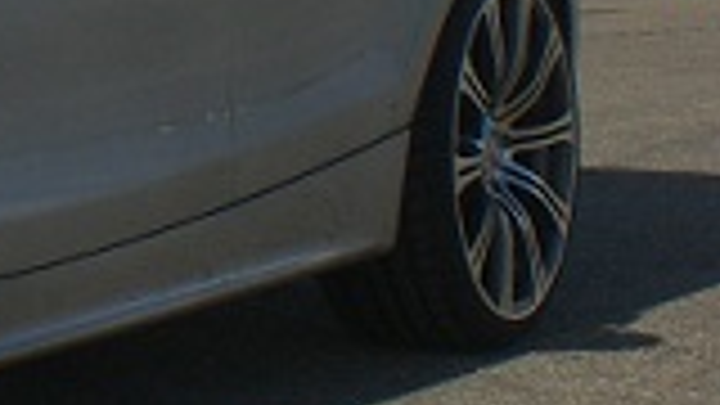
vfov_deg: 6.3
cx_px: -639
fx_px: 3646
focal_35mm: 191
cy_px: -94
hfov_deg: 10.5
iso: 50
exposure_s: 1/1000
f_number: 4.4
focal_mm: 6.3
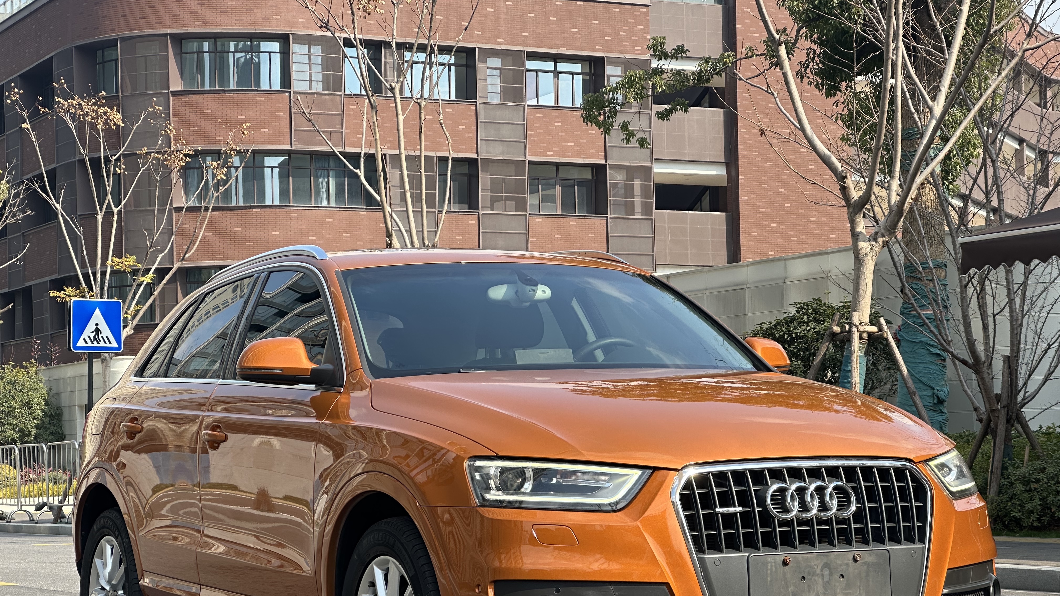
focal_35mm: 84
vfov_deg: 14.4
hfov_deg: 25.3
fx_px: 2361
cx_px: 530
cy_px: 388
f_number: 2.8
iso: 32
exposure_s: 1/330
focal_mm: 9
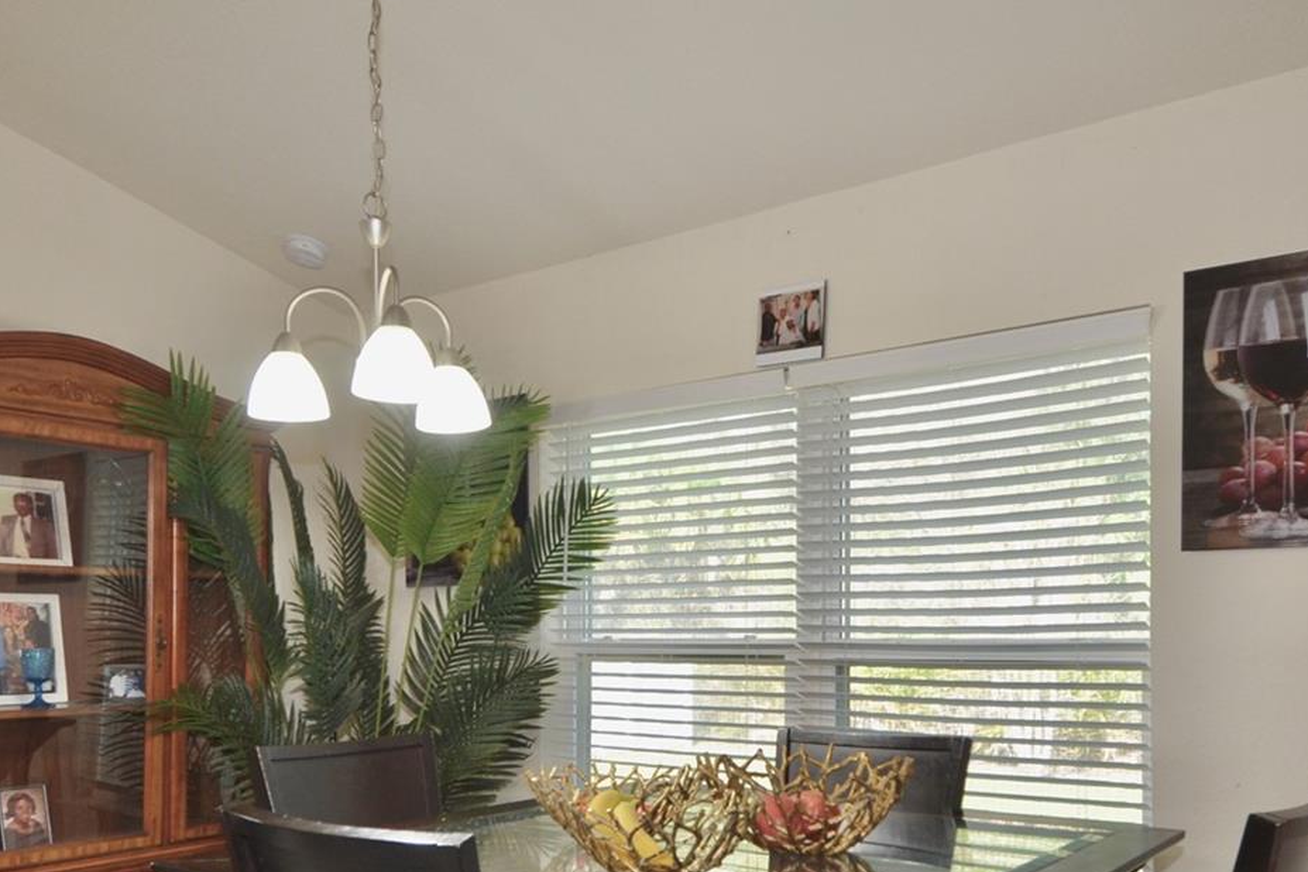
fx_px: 1126
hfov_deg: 60.3
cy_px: 634
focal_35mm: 31
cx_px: 652
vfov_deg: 41.3
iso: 450
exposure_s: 1/60
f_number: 4
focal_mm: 12
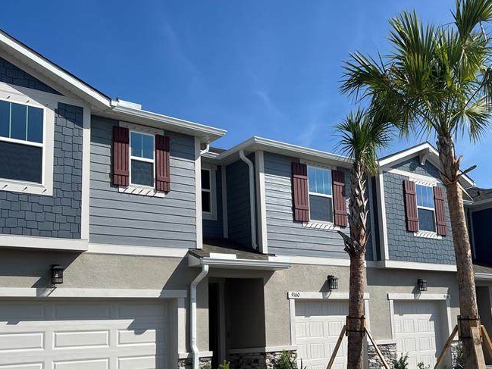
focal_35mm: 41
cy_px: 241
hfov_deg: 45.4
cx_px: 306
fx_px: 583
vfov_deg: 34.9
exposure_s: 1/6993
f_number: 1.5
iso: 50
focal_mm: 5.7
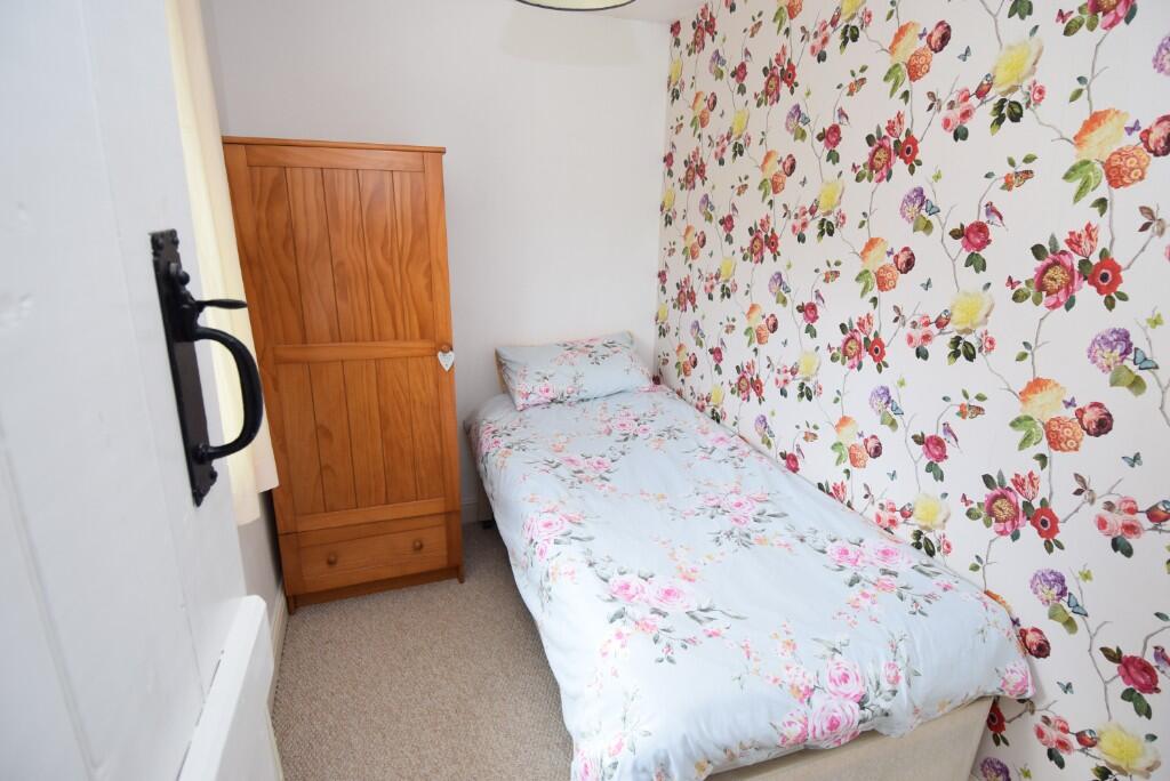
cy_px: 390
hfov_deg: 90.0
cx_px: 585
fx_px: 585
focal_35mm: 18
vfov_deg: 67.5
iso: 400
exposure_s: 1/125
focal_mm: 12
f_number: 5.6
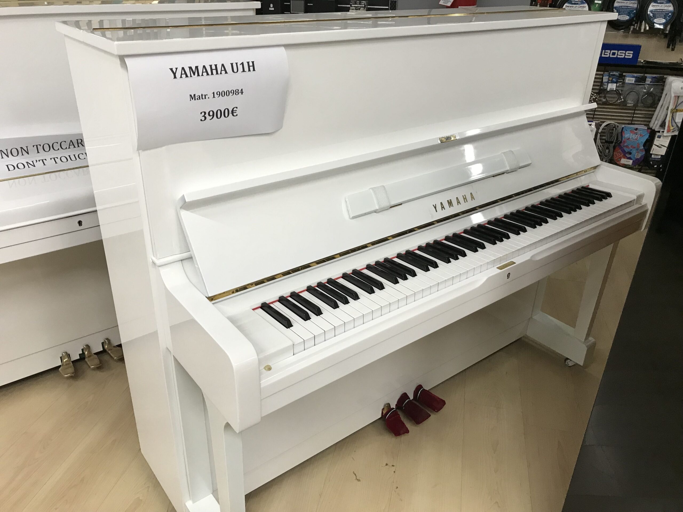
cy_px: 256
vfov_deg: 49.7
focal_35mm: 28
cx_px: 342
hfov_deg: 63.4
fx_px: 552
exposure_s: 1/33
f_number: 1.8
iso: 40
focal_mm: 3.99
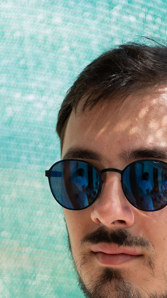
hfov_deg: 4.4
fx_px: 2149
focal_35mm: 273
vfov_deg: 7.8
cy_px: 344
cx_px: 142
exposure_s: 1/320
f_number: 2.8
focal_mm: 70
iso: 100
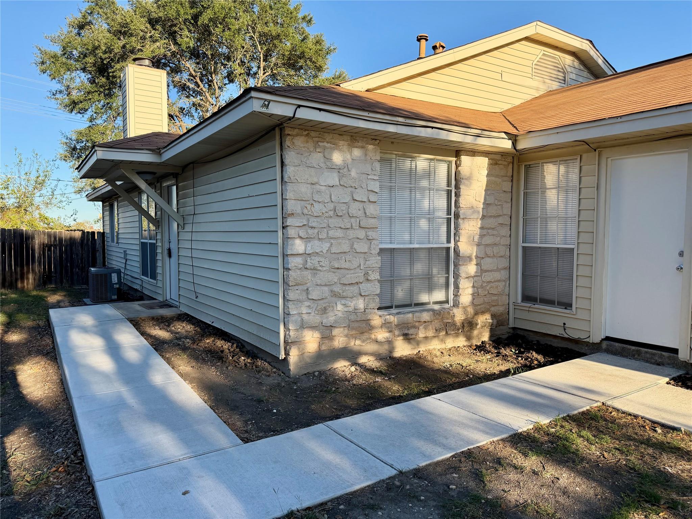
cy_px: 260
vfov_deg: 56.8
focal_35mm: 24
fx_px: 480
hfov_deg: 71.6
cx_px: 346
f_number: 1.78
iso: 100
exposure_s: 1/1949
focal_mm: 6.76
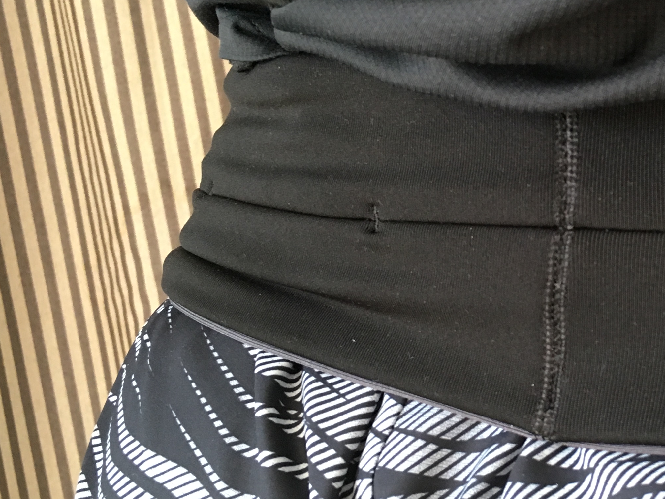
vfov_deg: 25.2
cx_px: 646
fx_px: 1114
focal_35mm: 58
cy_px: 204
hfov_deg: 31.1
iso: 160
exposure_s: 1/33
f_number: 2.2
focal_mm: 4.15
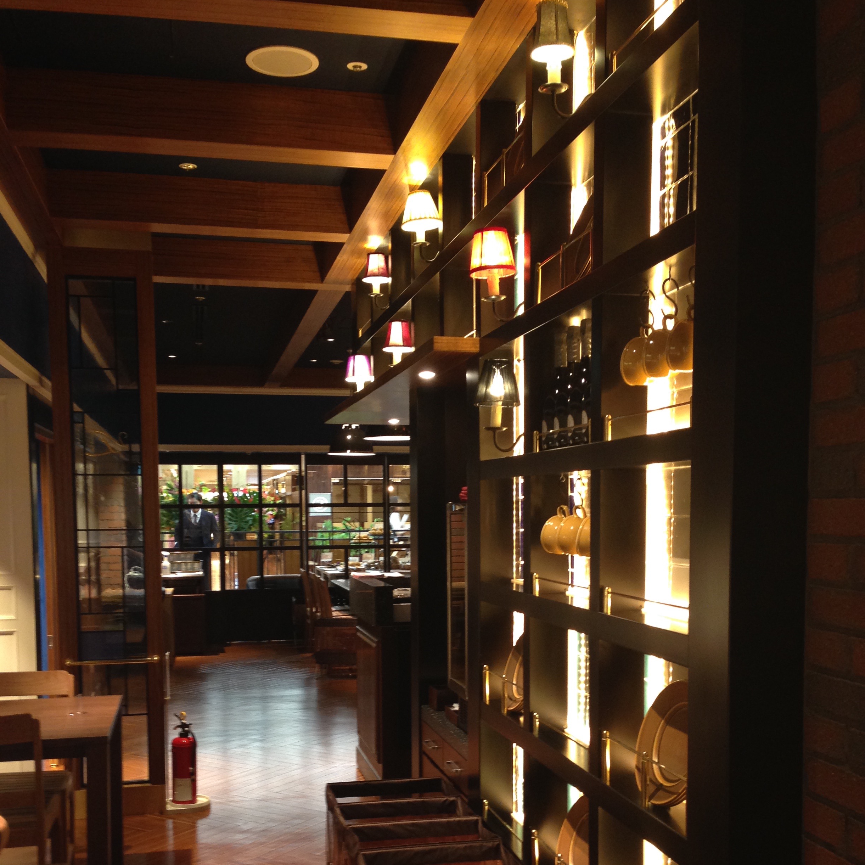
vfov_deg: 42.3
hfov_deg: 42.8
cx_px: 433
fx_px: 1103
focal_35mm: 39
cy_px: 577
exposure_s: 1/20
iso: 125
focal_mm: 4.12
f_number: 2.4
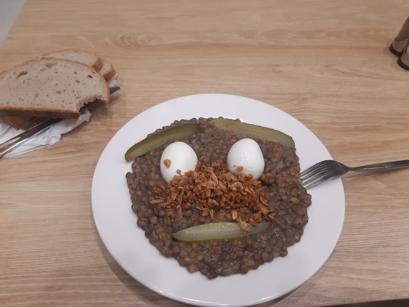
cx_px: 204
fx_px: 307
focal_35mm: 26
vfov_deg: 53.1
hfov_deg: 67.3
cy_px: 154
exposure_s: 1/100
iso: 80
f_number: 1.7
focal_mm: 3.92
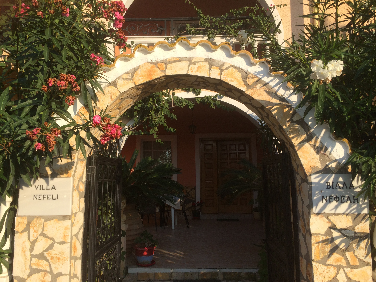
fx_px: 315
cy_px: 141
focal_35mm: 29
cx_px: 188
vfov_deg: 48.2
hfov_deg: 61.7
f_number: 2.2
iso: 32
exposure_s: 1/1325
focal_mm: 4.15
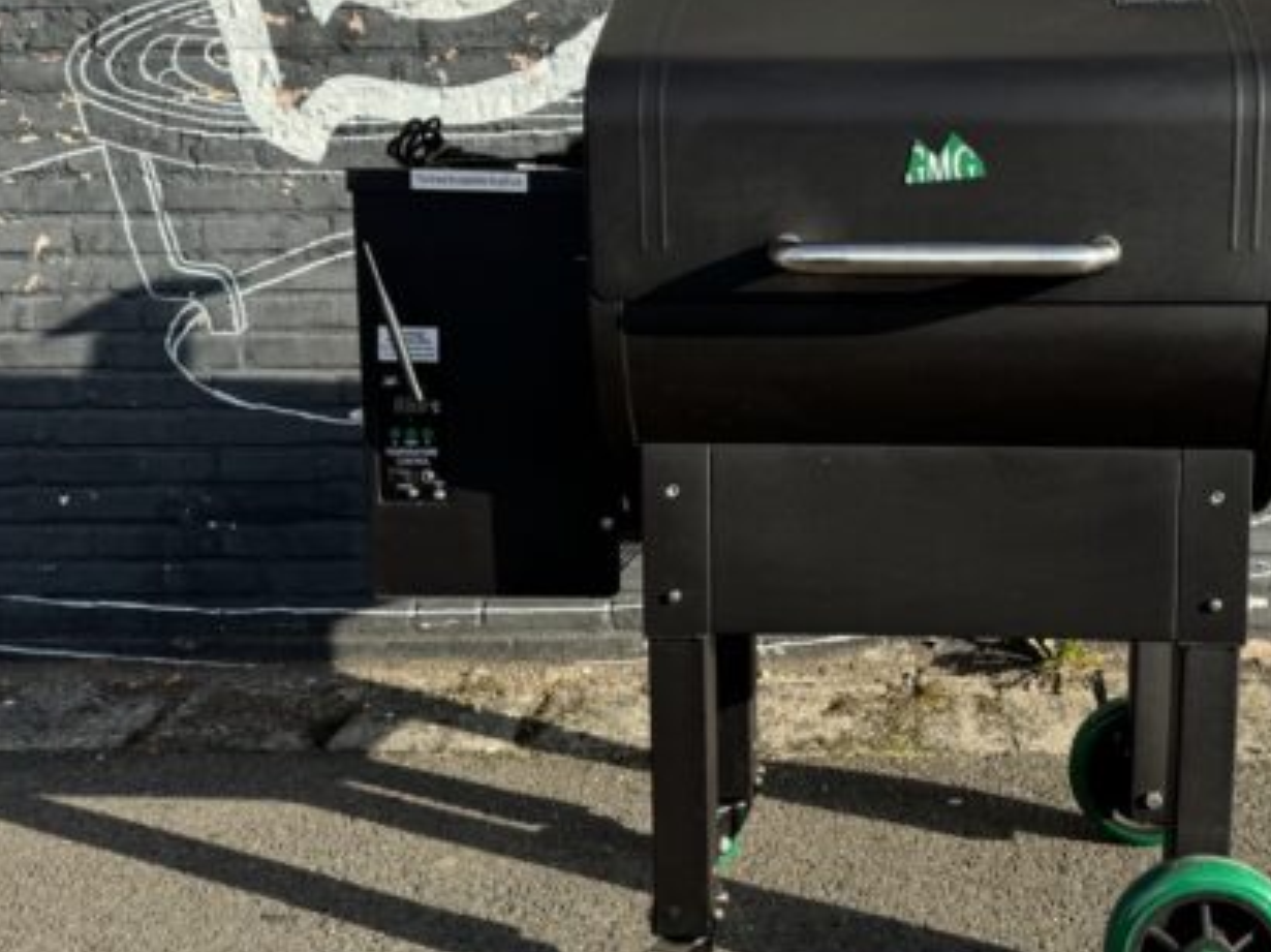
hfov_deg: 44.7
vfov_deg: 35.0
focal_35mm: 41
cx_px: 899
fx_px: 1505
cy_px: 380
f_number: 1.78
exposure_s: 1/1869
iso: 80
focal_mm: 6.76
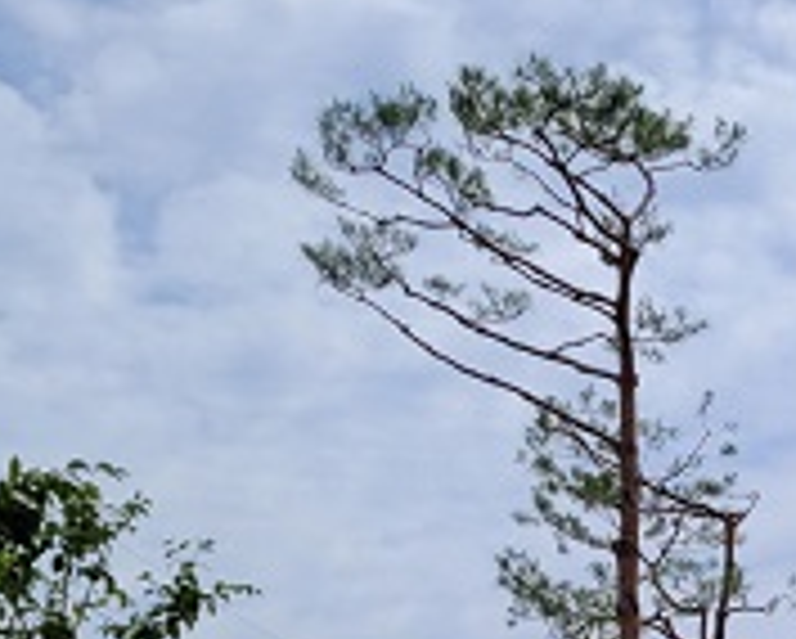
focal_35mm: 86
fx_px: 2028
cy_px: 783
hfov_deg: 21.0
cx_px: 908
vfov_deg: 17.0
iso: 40
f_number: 1.8
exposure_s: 1/5549
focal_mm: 5.4
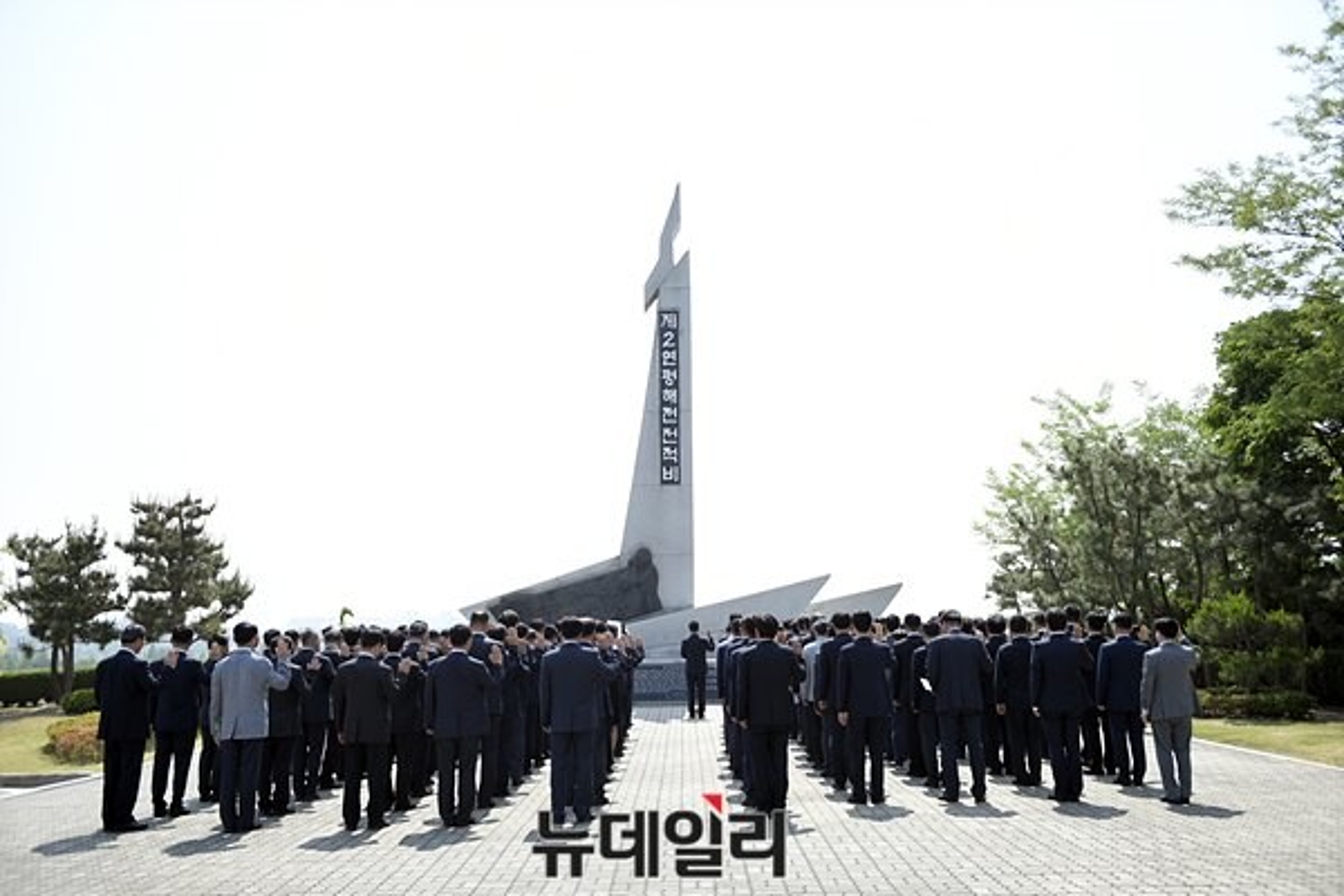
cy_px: 448
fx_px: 1269
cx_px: 672
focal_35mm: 34
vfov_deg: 38.9
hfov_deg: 55.8
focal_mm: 34
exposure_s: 1/1000
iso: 100
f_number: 2.8
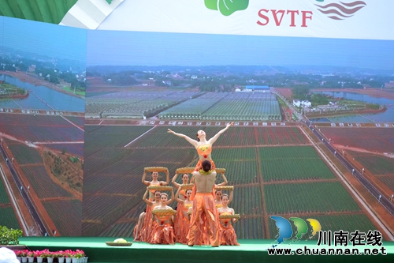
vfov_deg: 16.5
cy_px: 132
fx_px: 903
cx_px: 197
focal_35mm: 82
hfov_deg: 24.6
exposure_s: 1/160
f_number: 6.3
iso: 200
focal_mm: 55
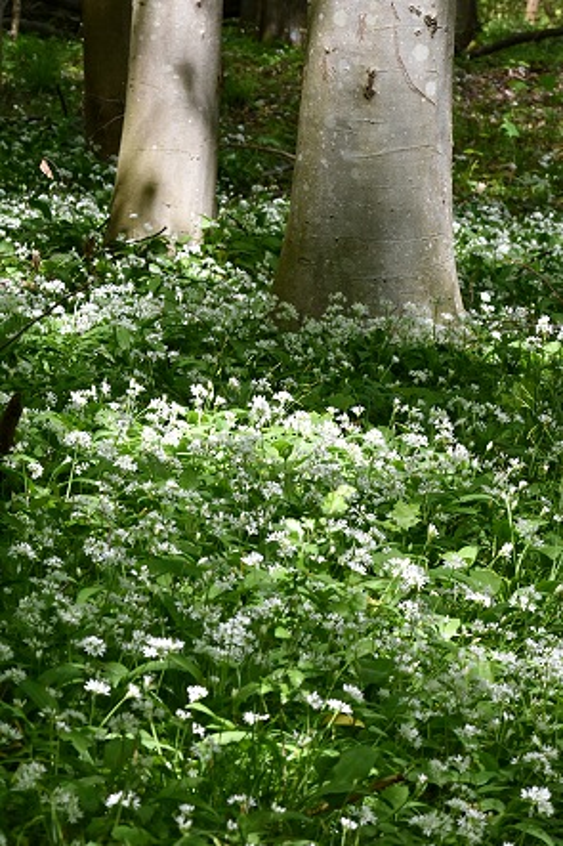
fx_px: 7042
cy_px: 423
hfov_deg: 4.6
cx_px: 282
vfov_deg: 6.9
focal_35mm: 300
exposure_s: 1/125
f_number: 16
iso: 450
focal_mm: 200
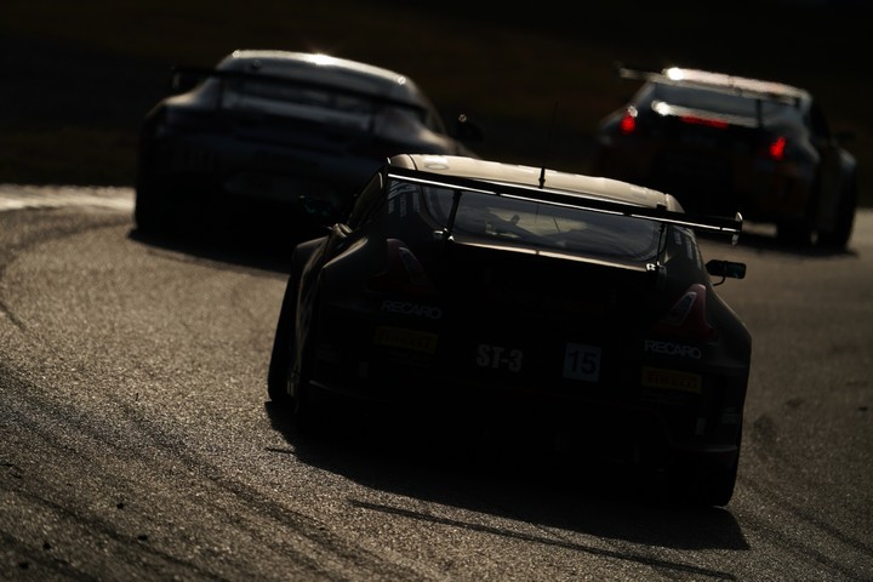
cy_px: 291
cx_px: 436
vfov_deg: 2.7
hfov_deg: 4.0
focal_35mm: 518
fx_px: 12561
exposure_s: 1/3200
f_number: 6.3
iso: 100
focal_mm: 518
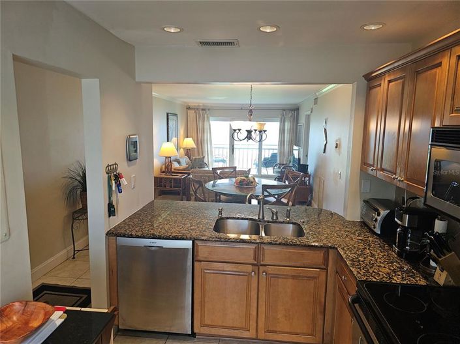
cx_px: 230
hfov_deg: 74.0
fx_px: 305
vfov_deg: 58.8
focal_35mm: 23
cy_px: 172
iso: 80
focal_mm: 6.3
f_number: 1.7
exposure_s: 1/60
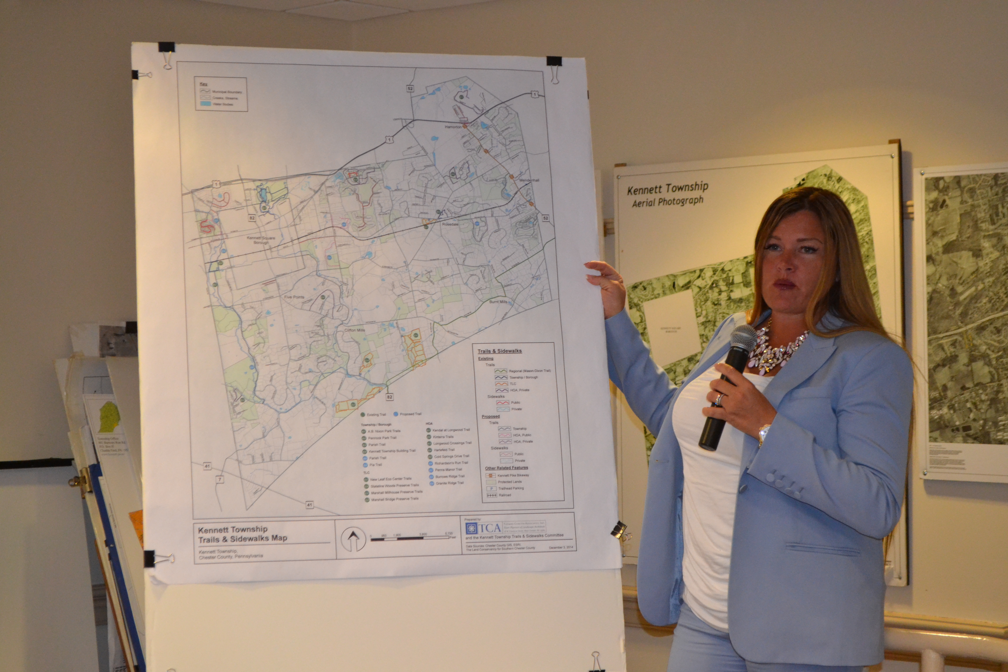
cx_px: 504
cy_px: 336
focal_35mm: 72
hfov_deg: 28.1
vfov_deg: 18.9
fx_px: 2016
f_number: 5.6
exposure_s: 1/60
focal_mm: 48
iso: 2200
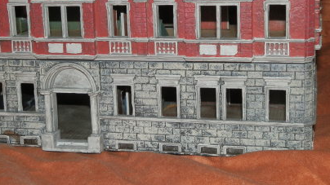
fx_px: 595
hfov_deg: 31.0
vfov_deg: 17.7
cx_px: 163
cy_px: 56
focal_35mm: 68
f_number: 10.6
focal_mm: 8.51
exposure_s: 1/80
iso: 100
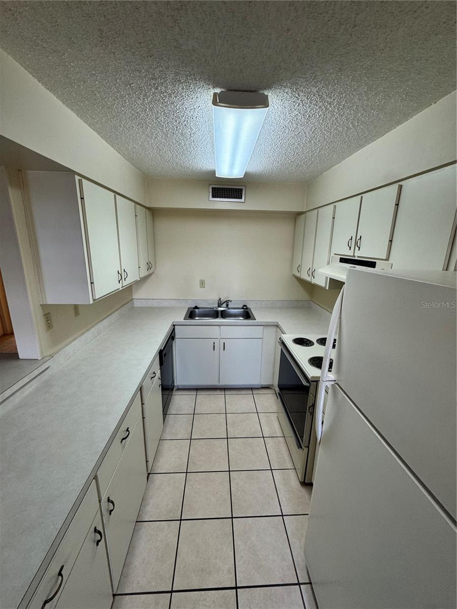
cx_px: 228
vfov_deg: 102.1
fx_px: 246
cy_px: 304
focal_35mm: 14
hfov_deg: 85.7
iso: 160
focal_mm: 2.22
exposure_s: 1/120
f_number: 2.2
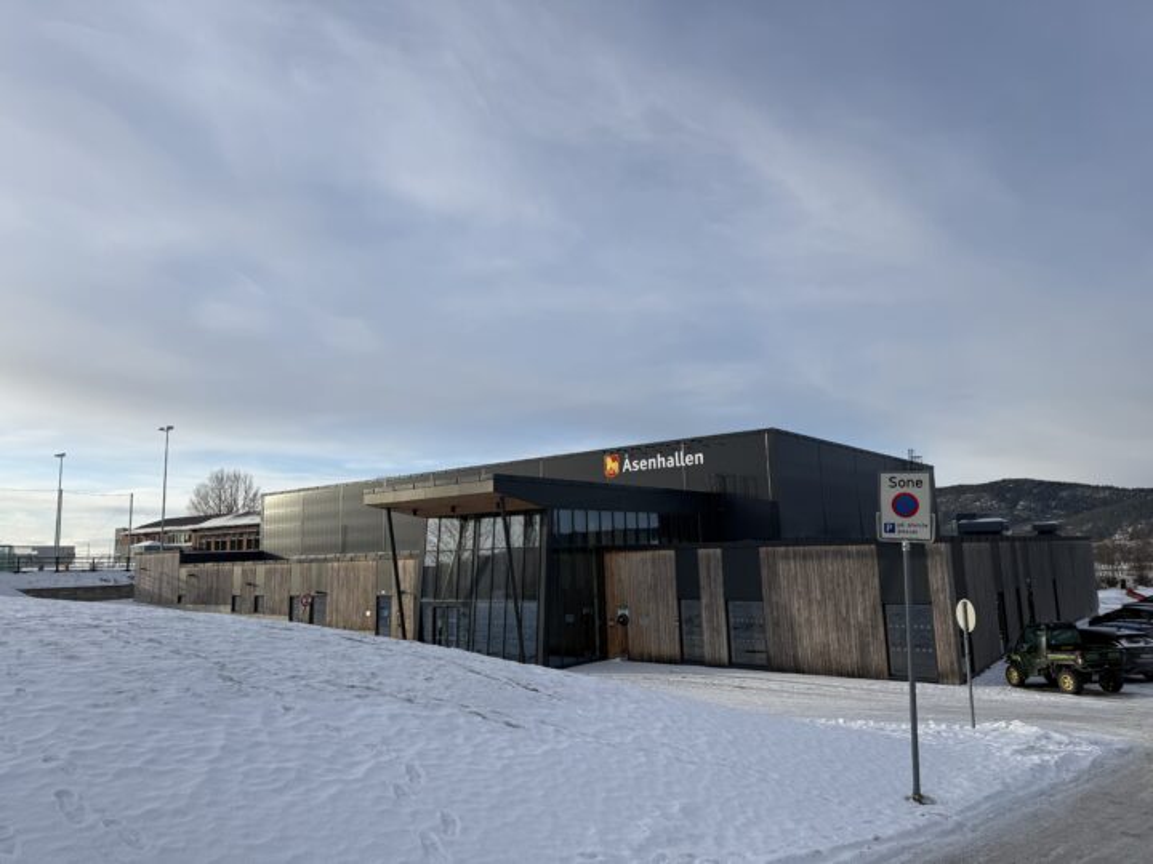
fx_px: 799
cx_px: 576
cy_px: 432
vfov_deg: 56.8
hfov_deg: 71.6
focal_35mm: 24
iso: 80
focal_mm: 6.76
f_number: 1.78
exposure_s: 1/4167
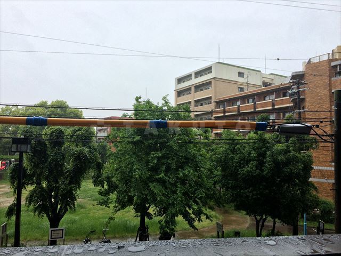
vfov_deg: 48.2
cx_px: 170
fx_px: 286
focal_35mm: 29
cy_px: 128
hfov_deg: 61.7
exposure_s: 1/733
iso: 32
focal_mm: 4.15
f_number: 2.2
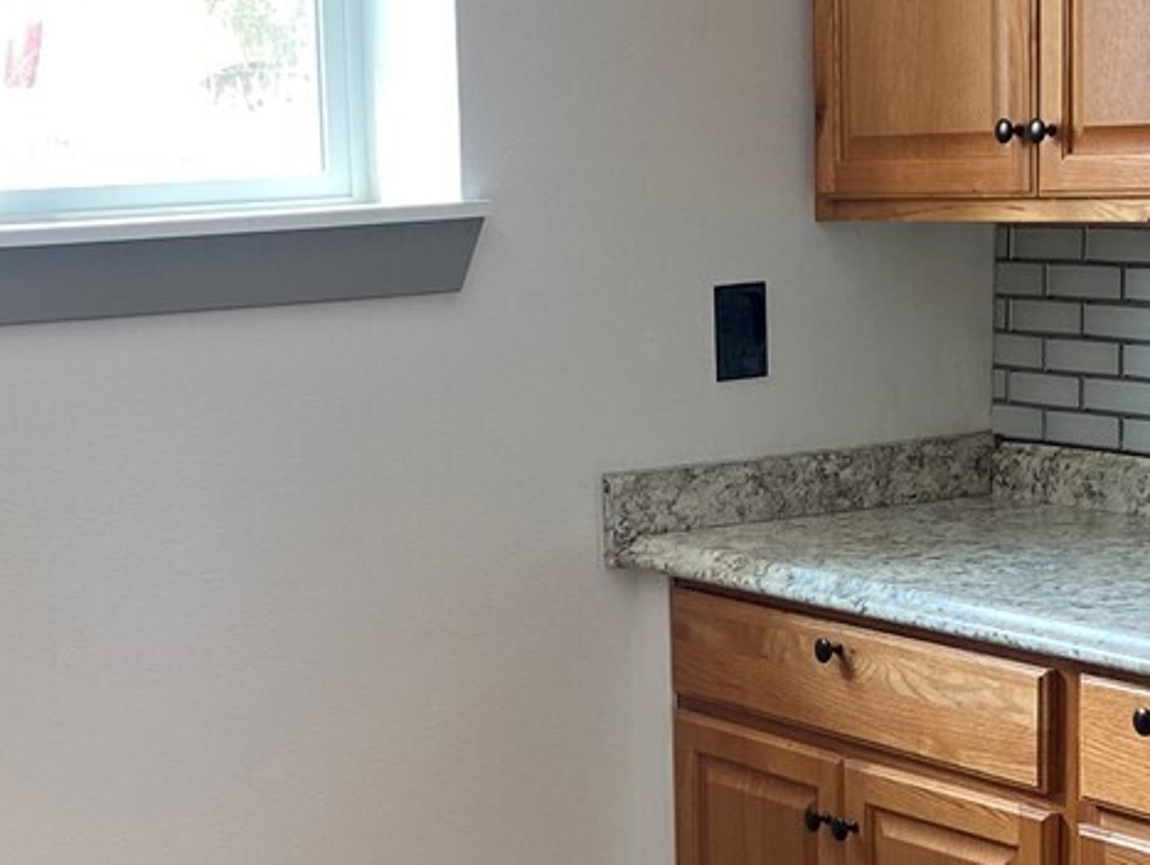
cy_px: 729
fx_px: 2959
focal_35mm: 89
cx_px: 362
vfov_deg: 16.5
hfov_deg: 21.9
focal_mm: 4.25
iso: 64
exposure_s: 1/60
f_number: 1.8
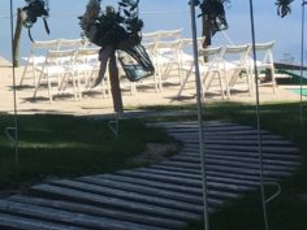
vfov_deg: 11.5
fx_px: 1117
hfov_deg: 14.3
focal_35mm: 126
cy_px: -45
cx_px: -198
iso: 25
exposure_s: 1/1083
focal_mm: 4.15
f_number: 2.2
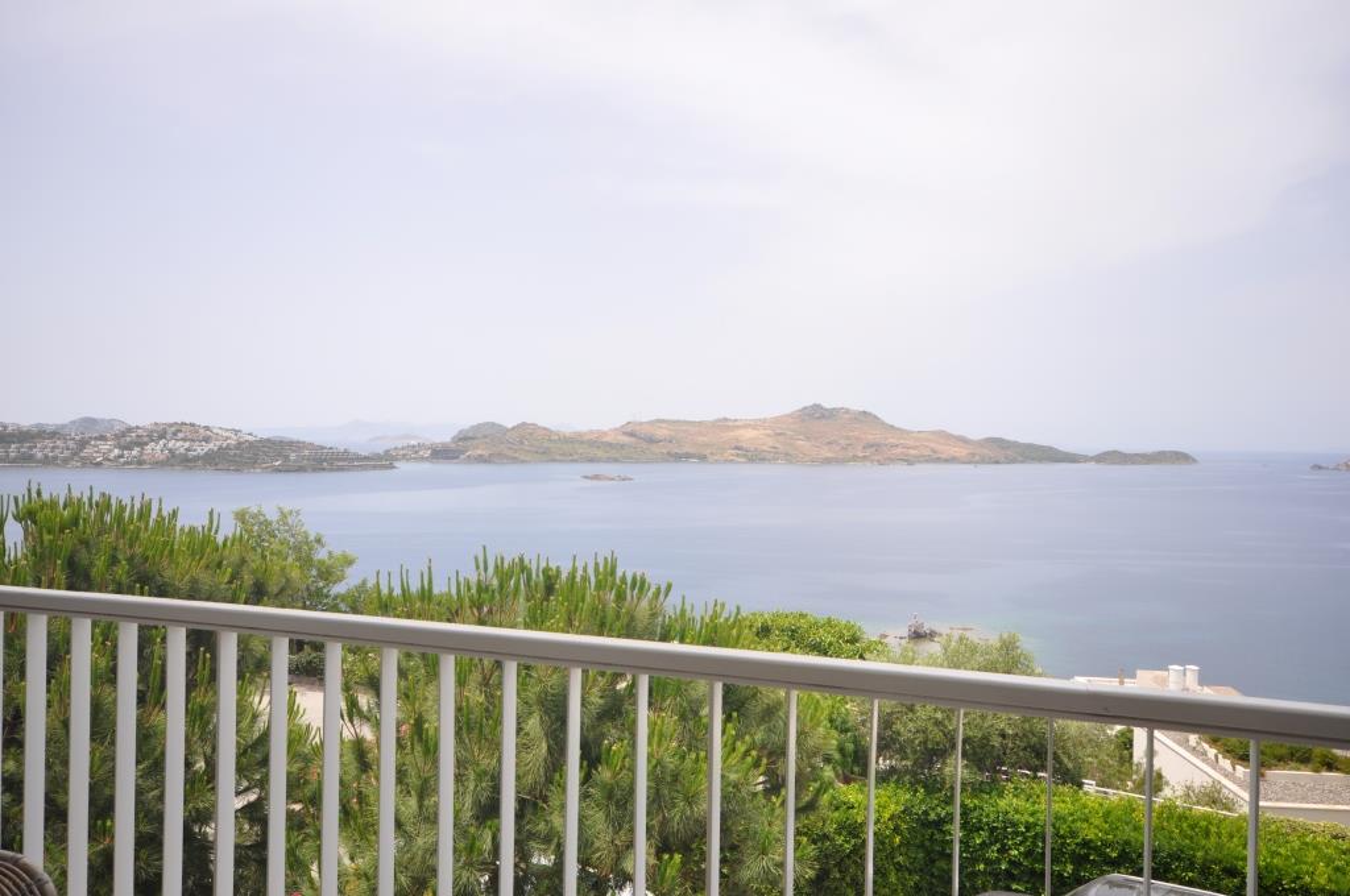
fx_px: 1011
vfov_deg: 47.8
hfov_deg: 67.4
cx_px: 675
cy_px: 448
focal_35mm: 27
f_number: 9
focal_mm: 18
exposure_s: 1/320
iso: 200
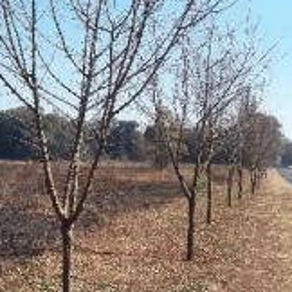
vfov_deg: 24.6
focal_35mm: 70
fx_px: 668
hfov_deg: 24.3
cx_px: 65
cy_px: 177
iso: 80
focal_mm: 5.7
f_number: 8.8
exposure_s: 1/125
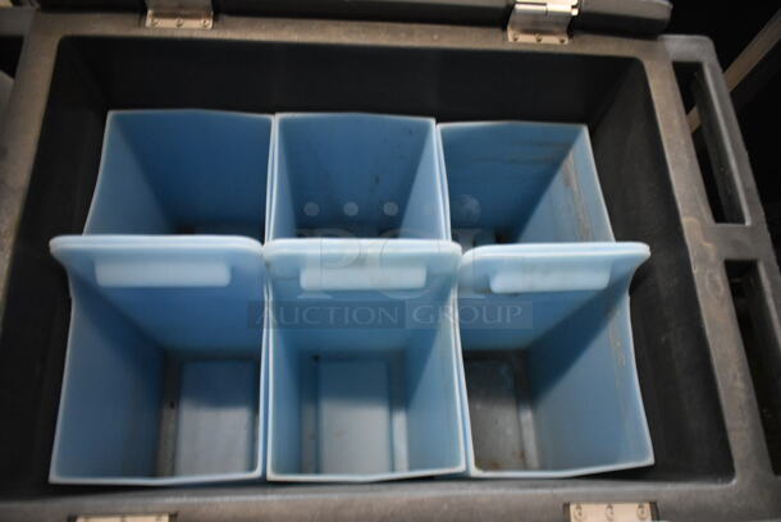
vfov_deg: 48.0
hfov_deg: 67.3
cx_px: 390
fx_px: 586
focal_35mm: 27
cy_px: 261
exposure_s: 1/125
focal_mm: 18
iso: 4000
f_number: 3.5
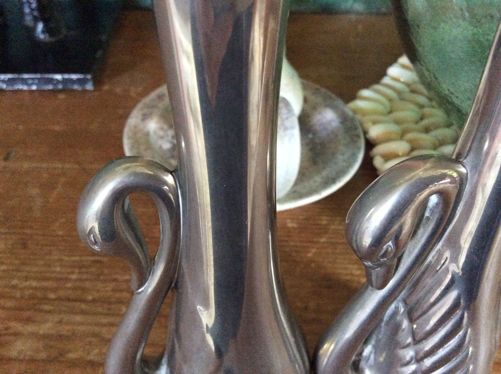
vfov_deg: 44.1
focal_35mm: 32
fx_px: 462
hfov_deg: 56.9
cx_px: 250
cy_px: 187
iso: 500
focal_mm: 3.3
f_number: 2.4
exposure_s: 1/17
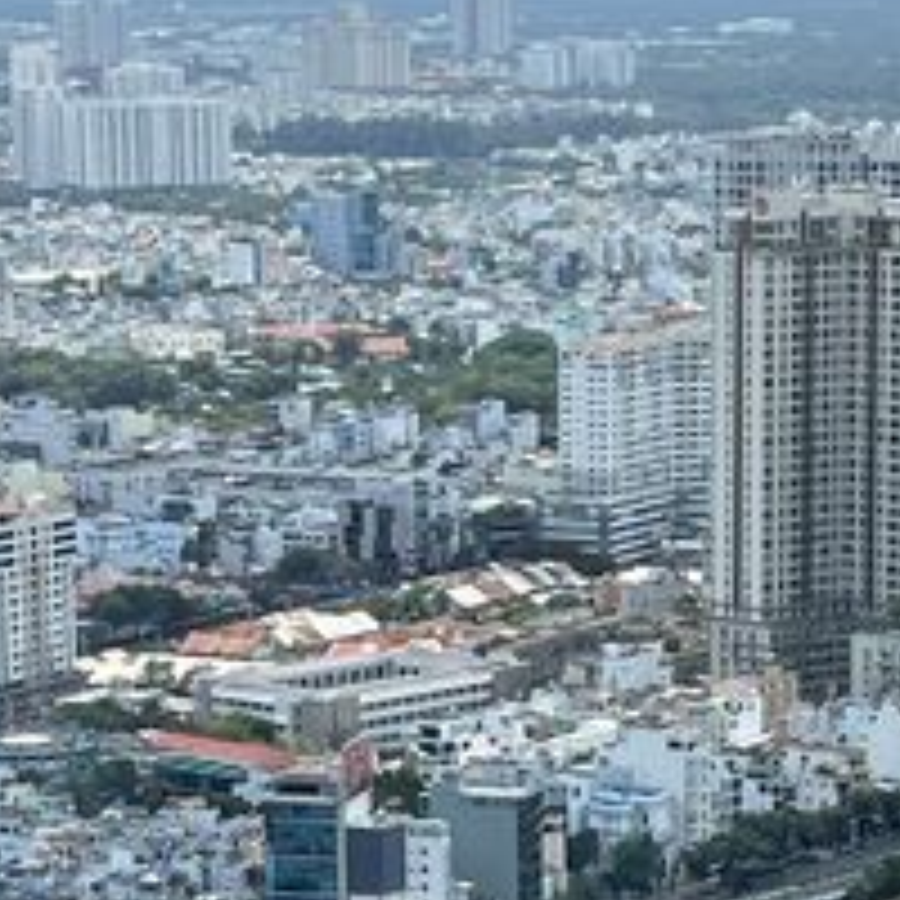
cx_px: 464
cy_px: 1152
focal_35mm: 161
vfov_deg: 10.6
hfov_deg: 10.9
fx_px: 4736
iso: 50
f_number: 1.6
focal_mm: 5.1
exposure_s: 1/2463
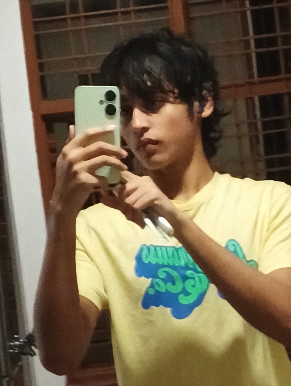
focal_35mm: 197
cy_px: 193
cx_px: 146
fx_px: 2203
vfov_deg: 10.0
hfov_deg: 7.6
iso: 1663
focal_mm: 4.22
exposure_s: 1/20
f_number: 1.8
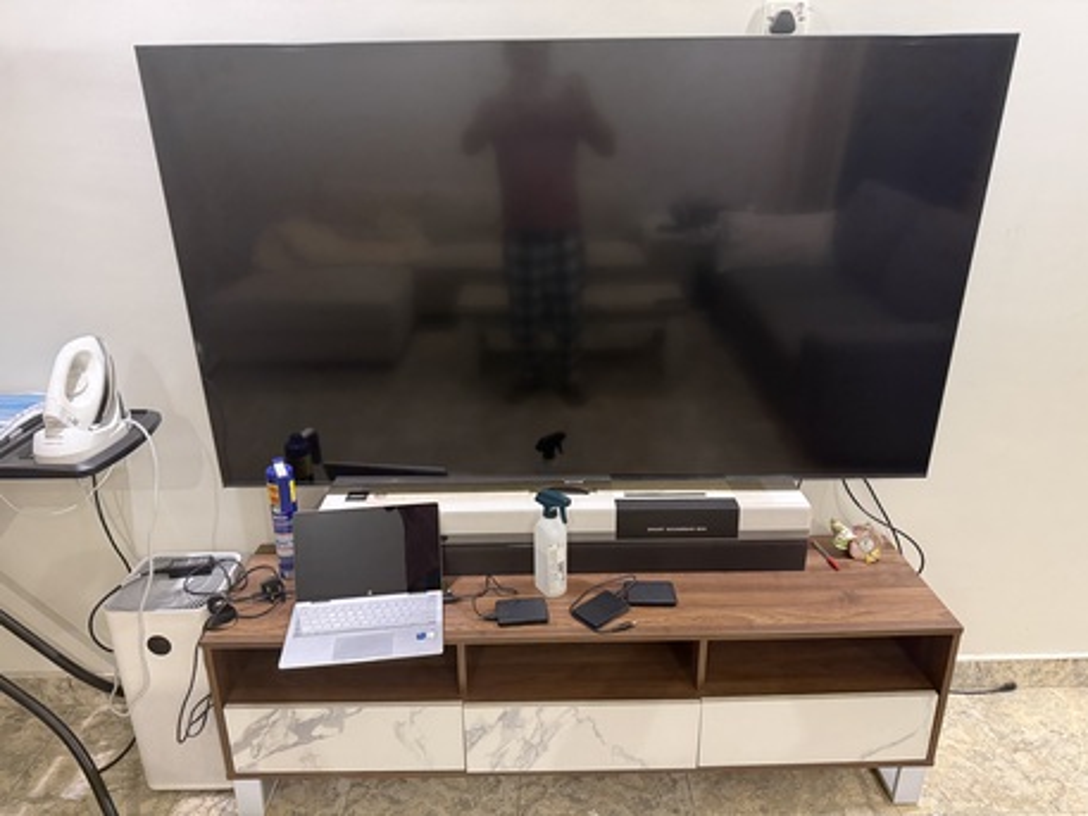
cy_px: 408
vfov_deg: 56.8
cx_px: 544
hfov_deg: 71.6
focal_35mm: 24
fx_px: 755
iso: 500
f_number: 1.78
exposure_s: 1/60
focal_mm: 6.76
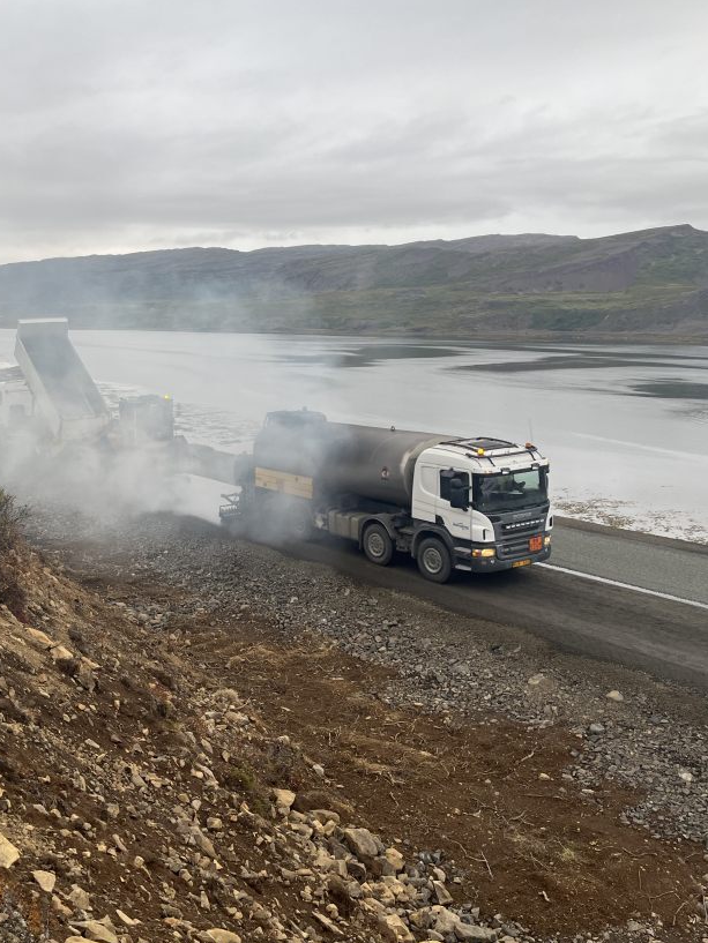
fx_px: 954
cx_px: 163
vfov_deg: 52.6
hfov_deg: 39.4
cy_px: 472
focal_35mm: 35
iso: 50
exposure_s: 1/341
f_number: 1.6
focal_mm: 5.1
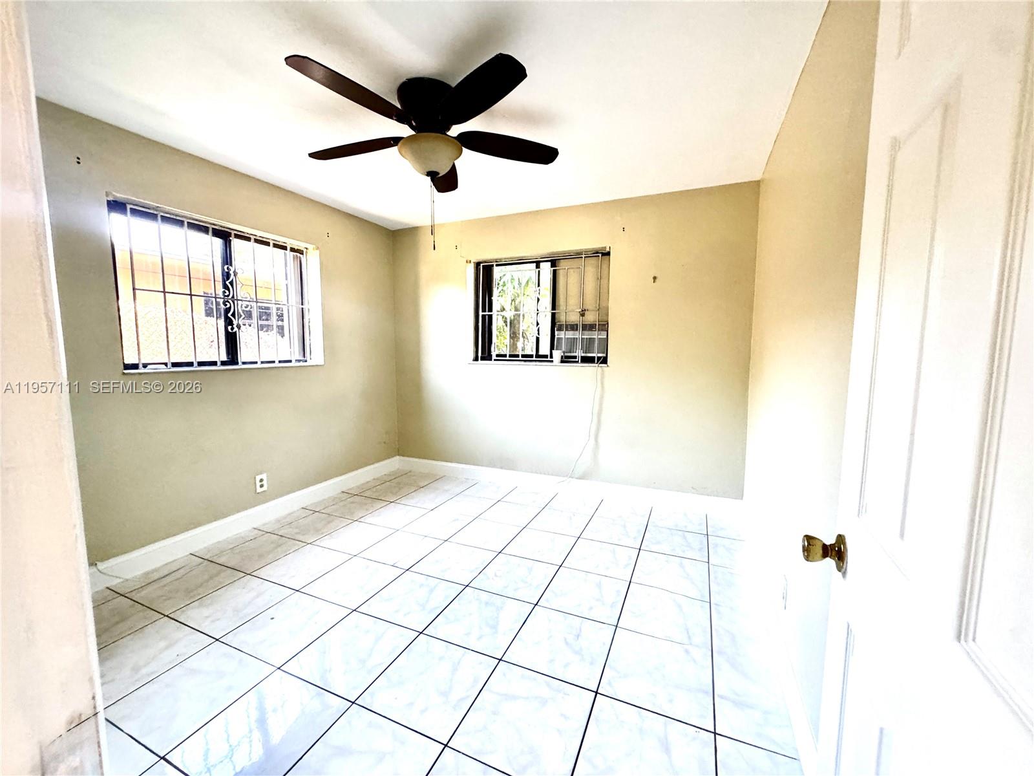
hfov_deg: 102.1
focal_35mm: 14
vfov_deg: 85.7
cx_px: 517
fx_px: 418
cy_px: 388
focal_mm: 2.22
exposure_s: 1/60
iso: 320
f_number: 2.2
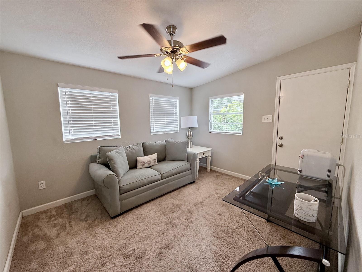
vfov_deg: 85.7
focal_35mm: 14
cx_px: 181
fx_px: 146
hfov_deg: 102.1
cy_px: 136
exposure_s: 1/120
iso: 160
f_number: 2.2
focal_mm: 2.22
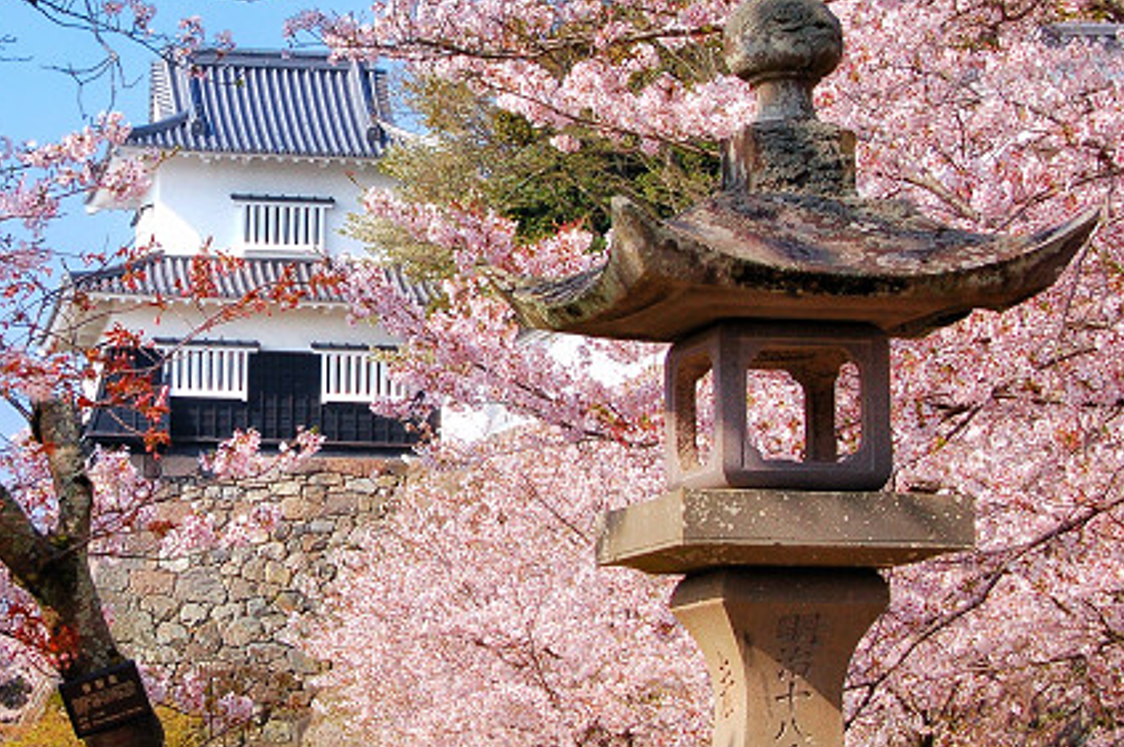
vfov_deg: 11.9
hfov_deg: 17.7
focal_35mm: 115
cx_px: 239
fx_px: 3582
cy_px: 261
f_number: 8
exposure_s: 1/250
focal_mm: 45
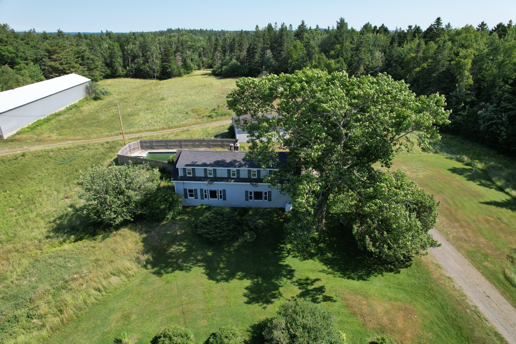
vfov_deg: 57.2
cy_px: 172
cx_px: 258
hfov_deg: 78.6
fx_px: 315
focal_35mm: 22
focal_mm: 8.38
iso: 100
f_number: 2.8
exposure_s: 1/1250
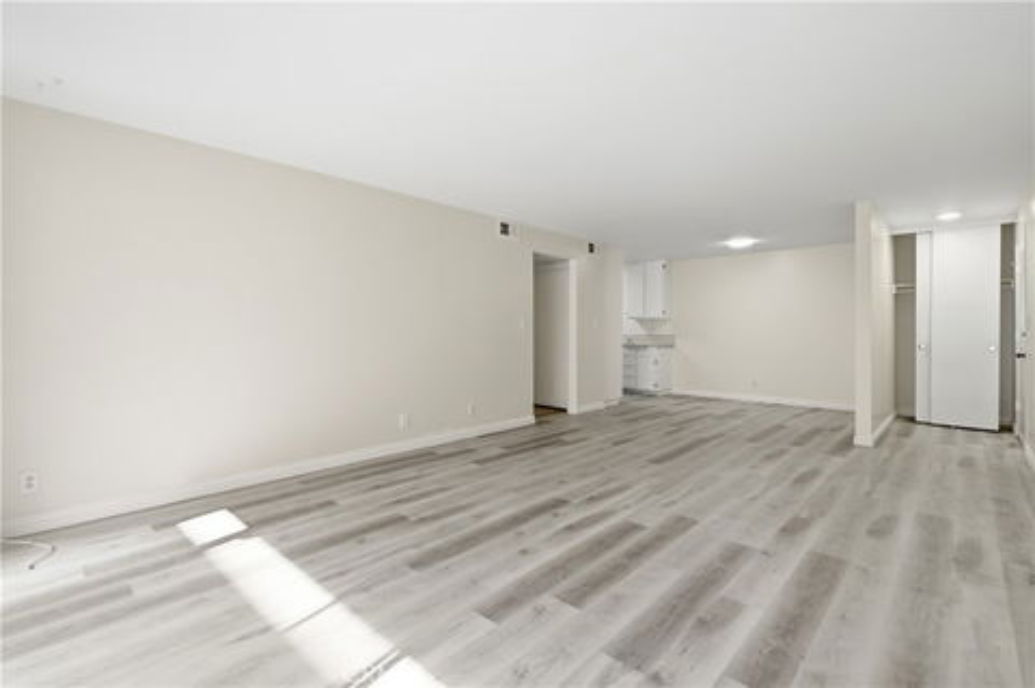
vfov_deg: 77.2
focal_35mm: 15
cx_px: 518
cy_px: 344
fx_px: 431
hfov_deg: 100.4
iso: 250
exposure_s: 1/320
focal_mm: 10
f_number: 8
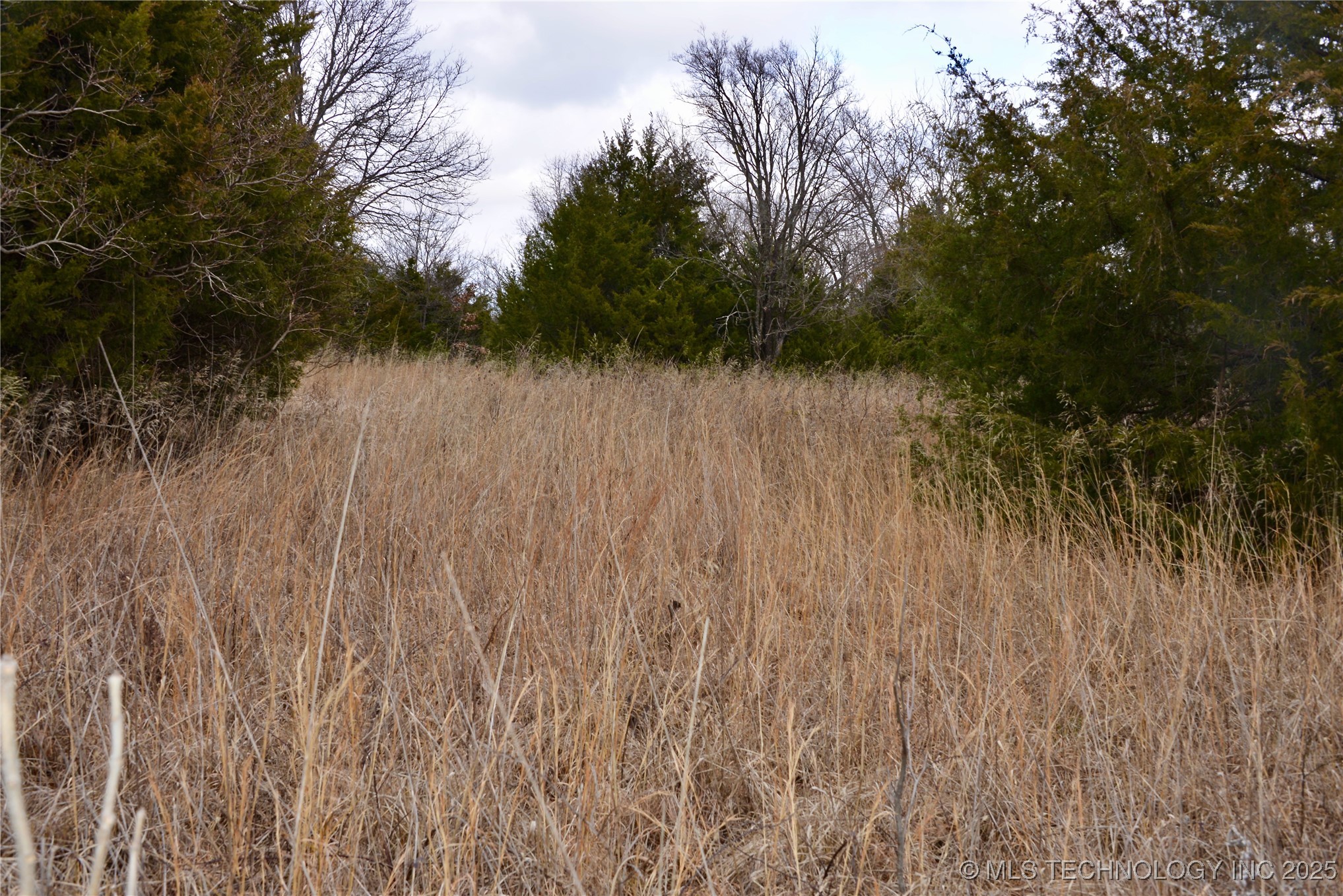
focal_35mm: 38
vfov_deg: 35.1
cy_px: 448
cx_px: 672
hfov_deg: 50.7
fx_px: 1418
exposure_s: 1/200
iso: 320
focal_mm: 38
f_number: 10
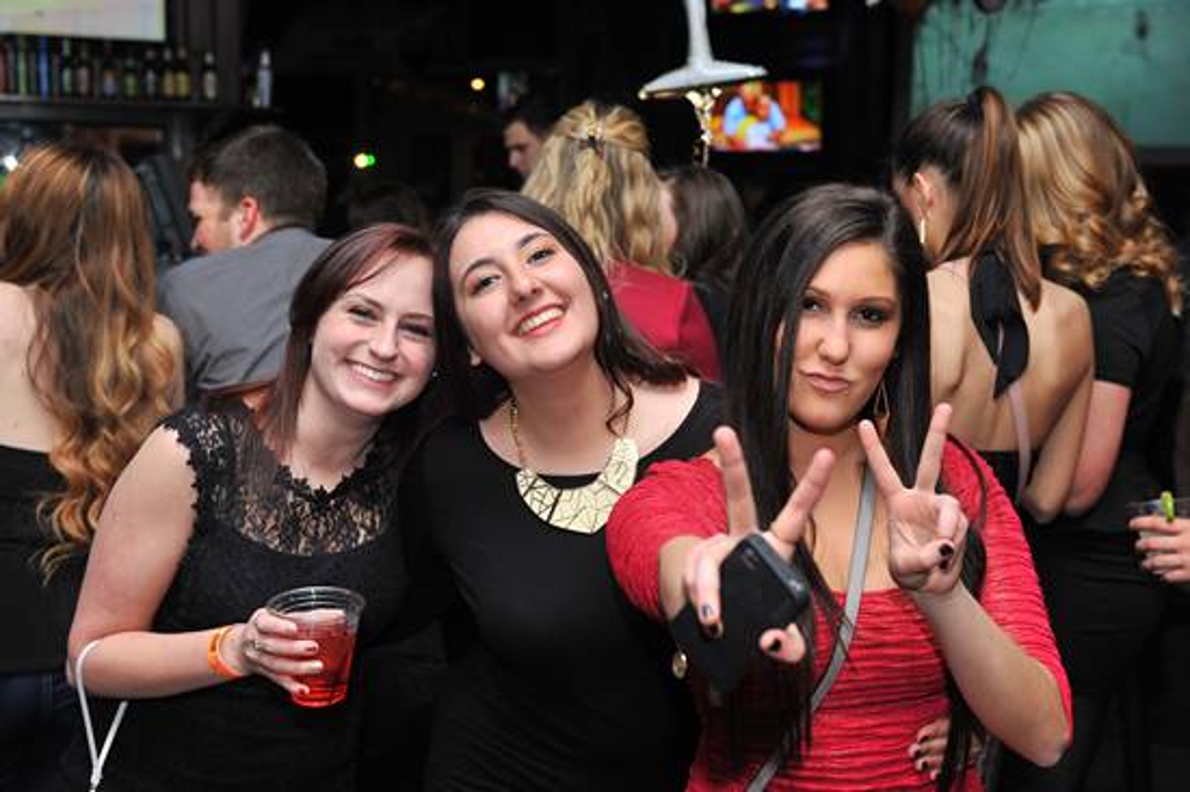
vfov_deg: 26.0
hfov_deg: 38.2
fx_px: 1718
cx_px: 595
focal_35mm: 52
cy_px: 396
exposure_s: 1/100
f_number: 5
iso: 800
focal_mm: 52
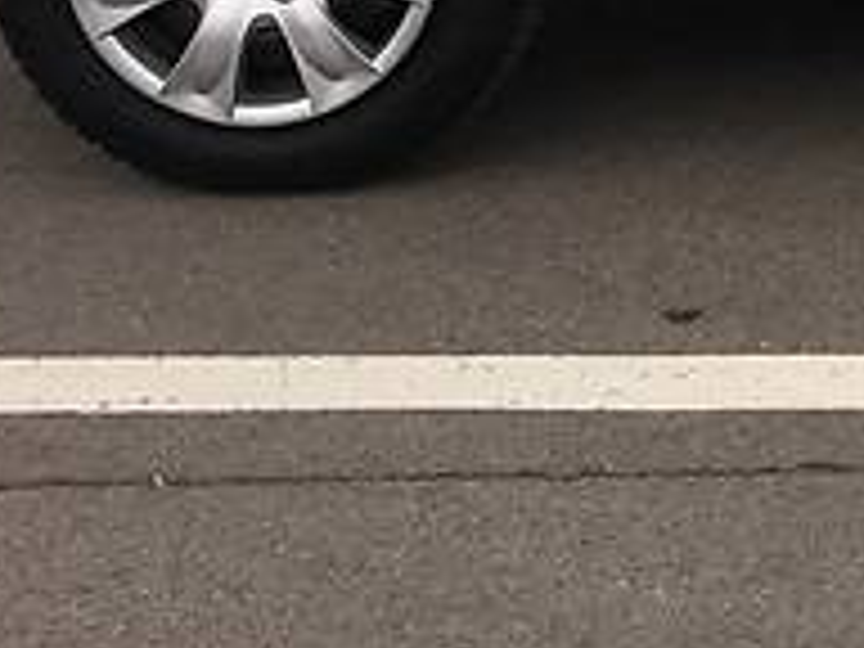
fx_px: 3020
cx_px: 1444
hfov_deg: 14.7
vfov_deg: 11.3
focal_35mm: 121
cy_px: -540
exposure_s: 1/392
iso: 25
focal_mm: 4.2
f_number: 2.2
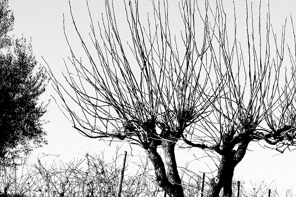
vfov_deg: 9.9
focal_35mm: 138
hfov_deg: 14.8
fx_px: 1135
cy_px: 128
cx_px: 212
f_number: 5.6
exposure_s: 1/3000
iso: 800
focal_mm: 42.5
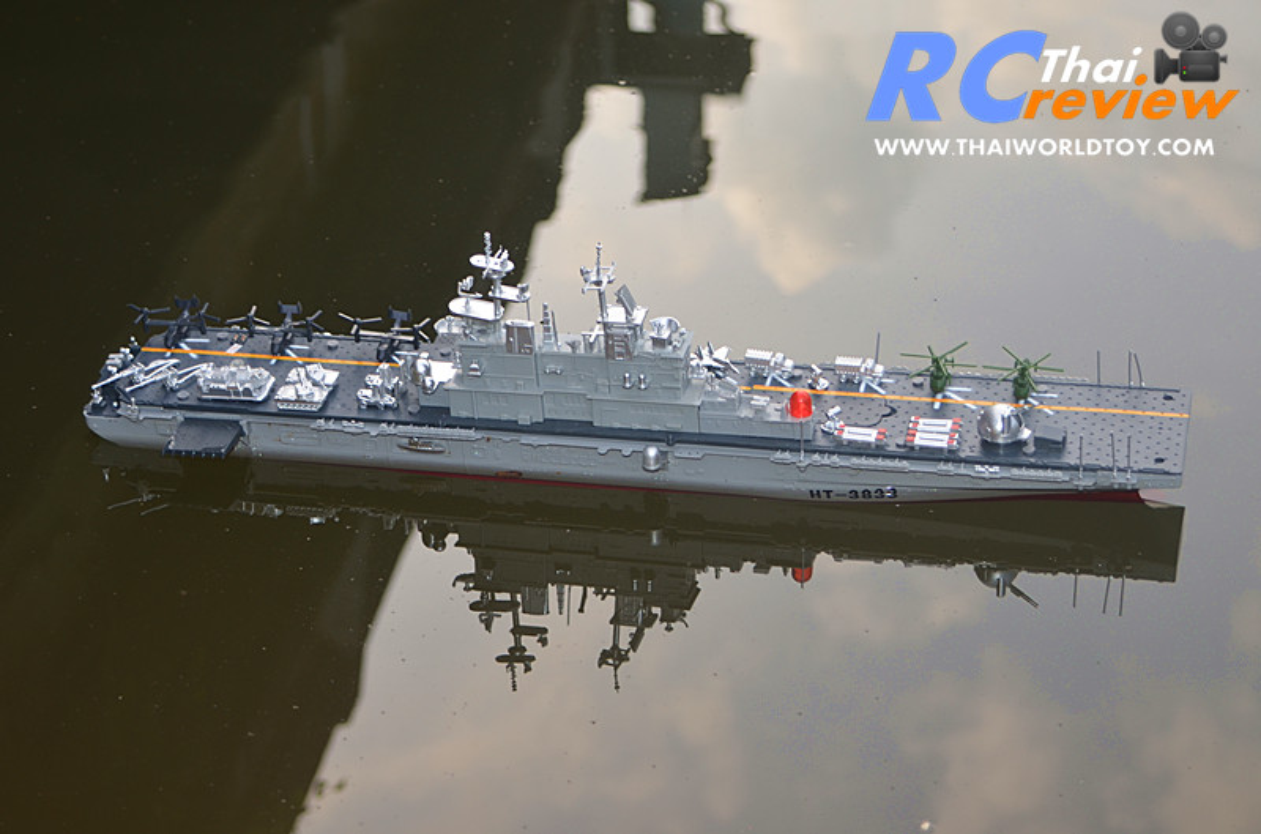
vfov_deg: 16.2
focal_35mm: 84
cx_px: 630
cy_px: 417
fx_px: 2935
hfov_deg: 24.3
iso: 200
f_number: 4.8
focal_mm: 56
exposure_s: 1/125
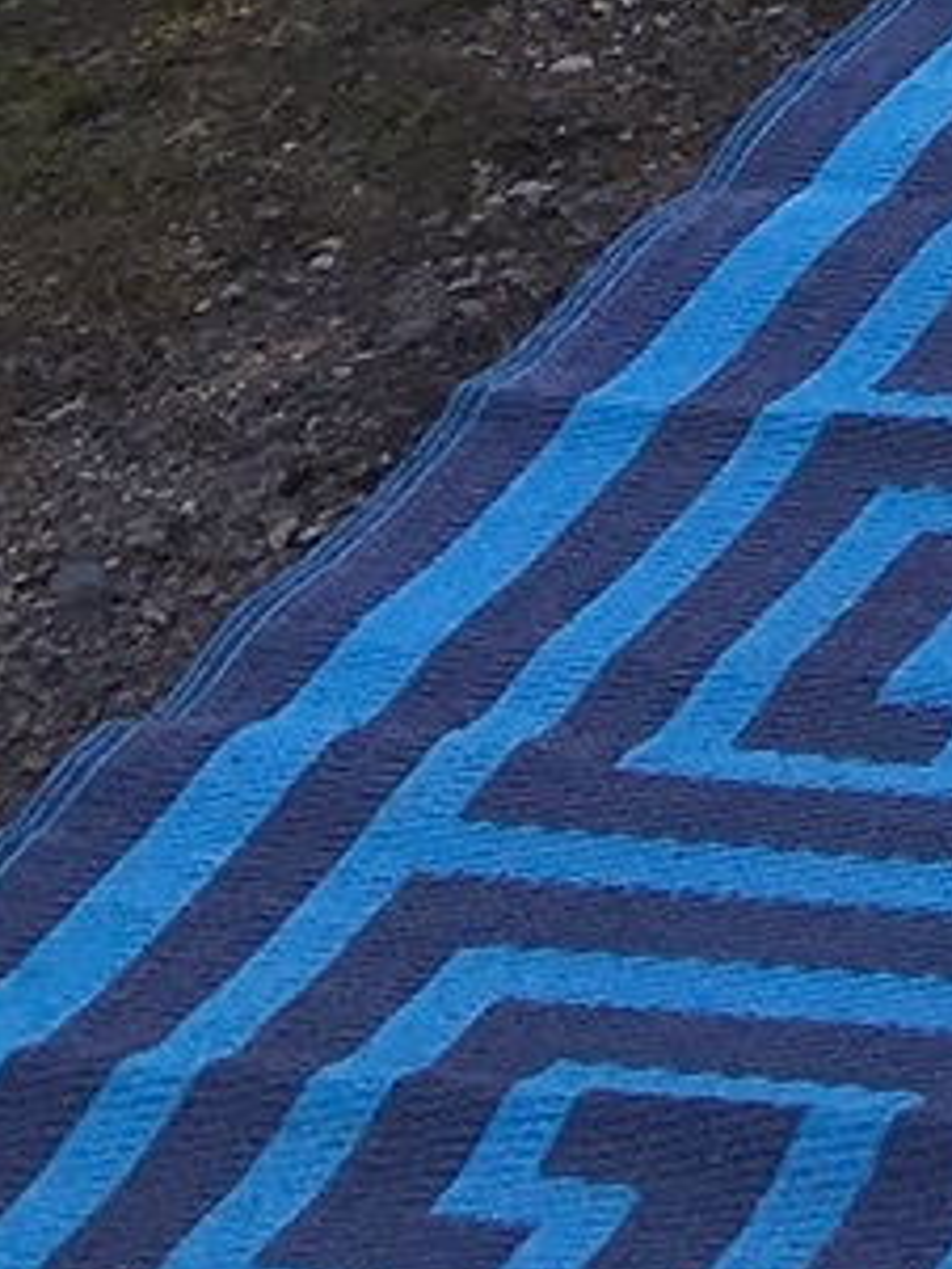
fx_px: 7219
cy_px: -2719
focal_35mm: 197
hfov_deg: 6.6
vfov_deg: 8.3
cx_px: 3159
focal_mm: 4.15
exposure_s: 1/330
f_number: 2.2
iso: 25
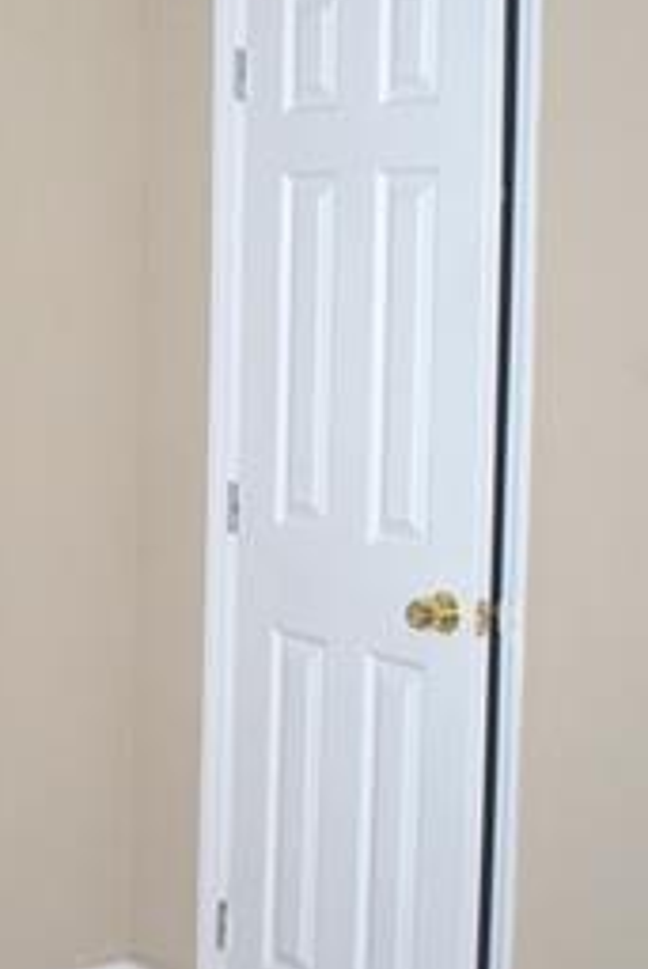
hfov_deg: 15.8
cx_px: -254
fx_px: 2184
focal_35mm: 81
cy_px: 363
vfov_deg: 25.0
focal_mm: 18
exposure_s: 1/60
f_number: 3.5
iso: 200
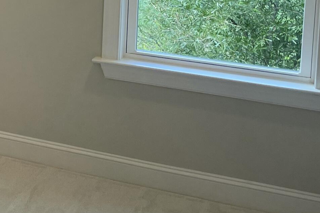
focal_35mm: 85
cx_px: -55
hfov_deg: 22.2
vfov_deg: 15.3
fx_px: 755
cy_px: -60
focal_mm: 4.2
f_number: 1.6
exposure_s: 1/120
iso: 64
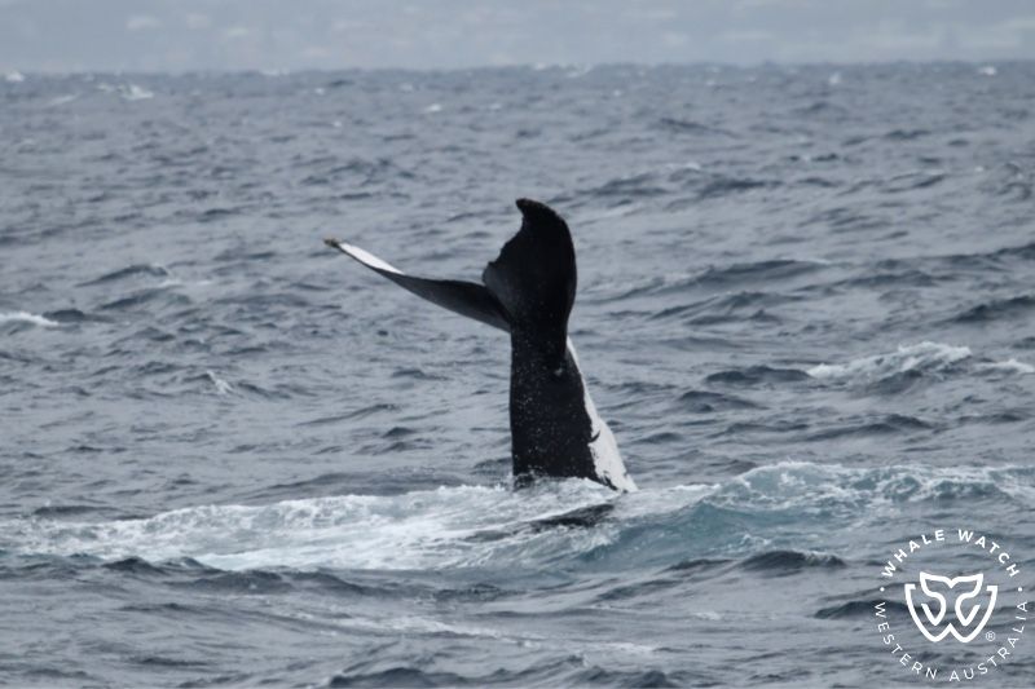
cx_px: 518
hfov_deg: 3.4
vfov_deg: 2.3
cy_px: 344
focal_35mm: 600
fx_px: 17245
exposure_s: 1/8000
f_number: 6.3
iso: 1000
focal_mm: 600
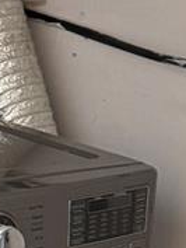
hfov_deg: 8.0
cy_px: 245
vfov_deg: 12.0
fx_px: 1166
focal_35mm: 163
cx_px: -355
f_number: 1.78
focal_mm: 6.76
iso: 200
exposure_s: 1/60
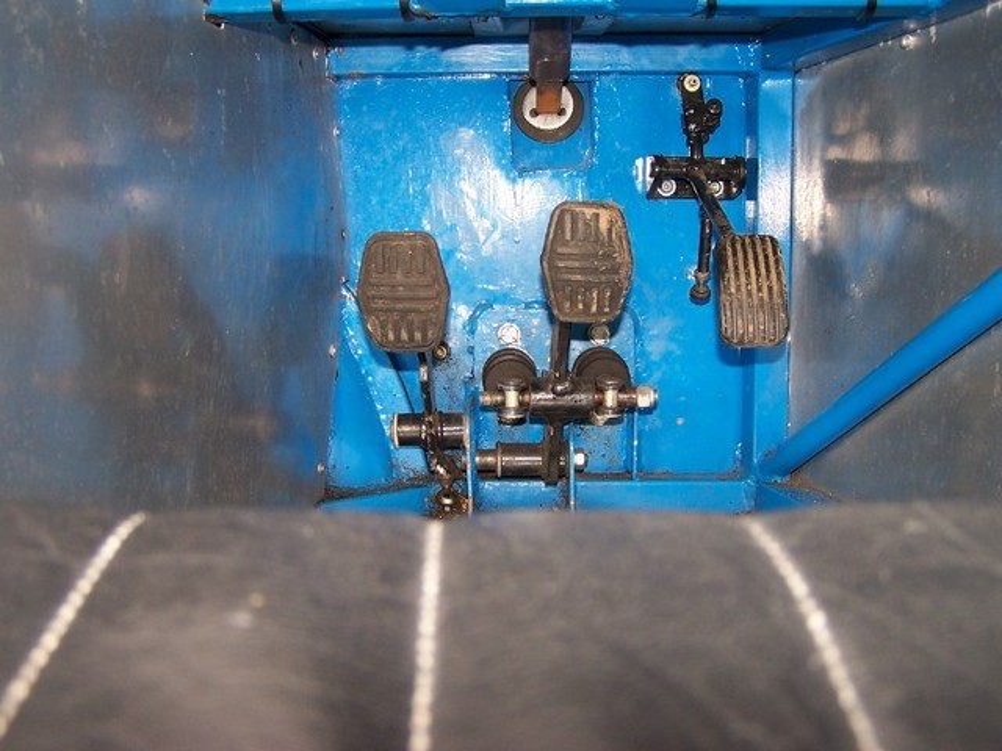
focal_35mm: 43
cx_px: 501
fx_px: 1245
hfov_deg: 43.9
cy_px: 376
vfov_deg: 33.6
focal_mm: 7.1
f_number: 2.8
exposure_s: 1/60
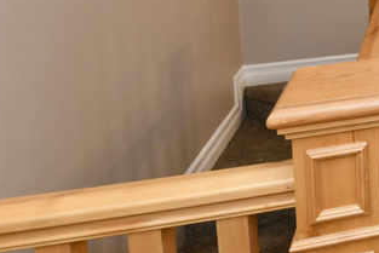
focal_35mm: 49
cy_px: -106
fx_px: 516
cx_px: 587
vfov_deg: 23.2
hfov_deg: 26.7
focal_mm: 15
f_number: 8
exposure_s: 1/5
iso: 200
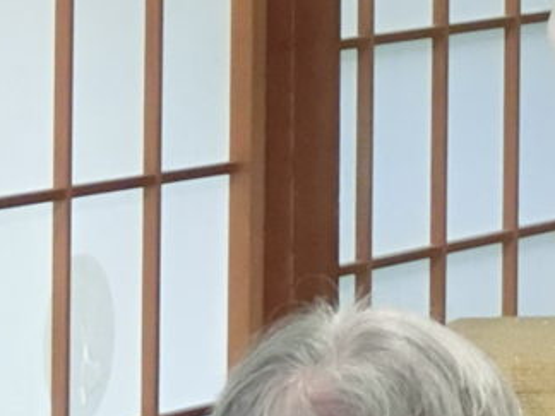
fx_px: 7600
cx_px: 860
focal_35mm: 474
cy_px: -154
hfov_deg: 4.2
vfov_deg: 3.1
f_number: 5.7
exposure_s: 1/40
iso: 1600
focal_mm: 26.72
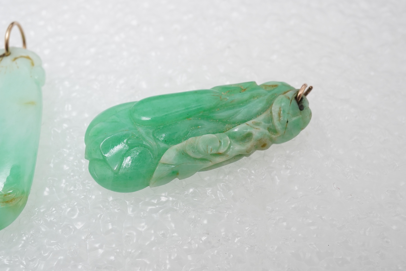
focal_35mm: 45
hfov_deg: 43.6
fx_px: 508
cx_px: 203
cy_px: 136
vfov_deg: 29.9
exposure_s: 1/125
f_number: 20
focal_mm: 30
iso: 500
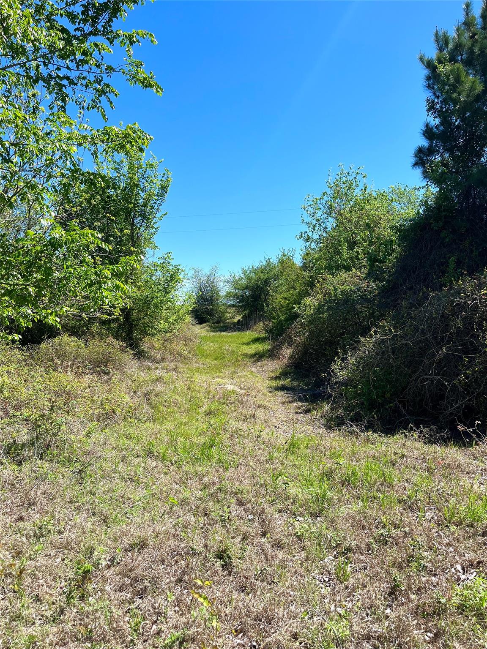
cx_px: 244
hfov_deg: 53.1
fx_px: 488
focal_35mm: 26
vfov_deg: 67.3
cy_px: 324
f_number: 1.6
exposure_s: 1/2632
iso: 50
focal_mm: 5.1
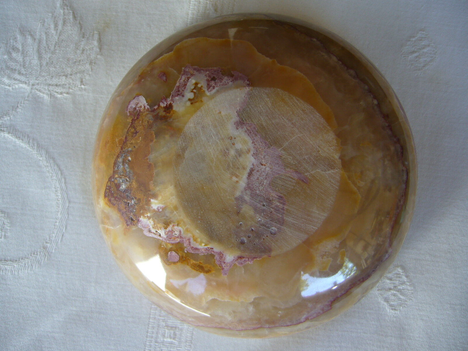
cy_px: 176
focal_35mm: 35
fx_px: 473
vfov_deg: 40.7
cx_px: 234
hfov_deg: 52.6
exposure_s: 1/60
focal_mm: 5.8
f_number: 2.8
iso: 80
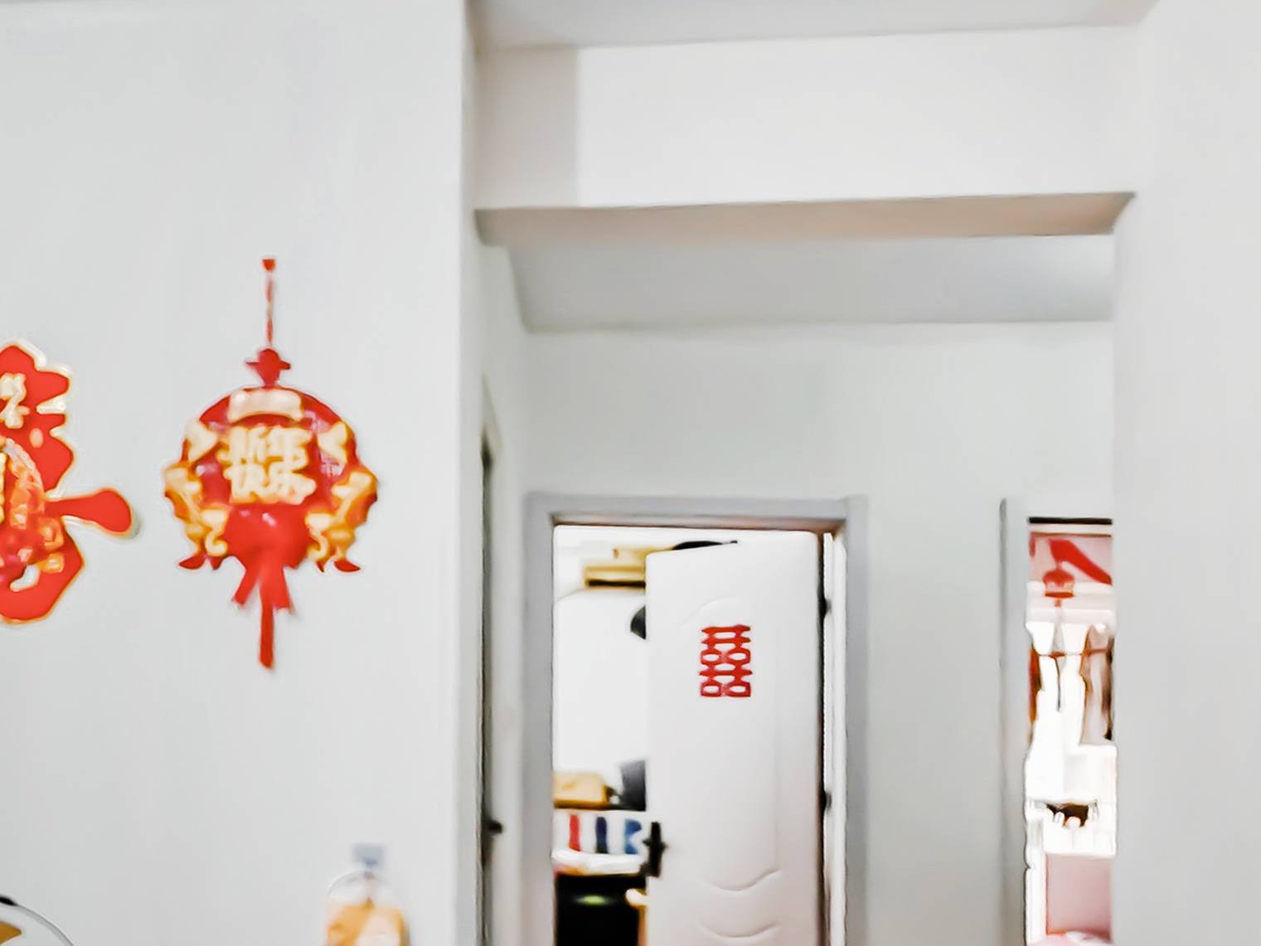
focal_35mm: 35
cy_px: 901
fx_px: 1275
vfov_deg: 37.3
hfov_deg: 45.4
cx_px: 33
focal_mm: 1.82
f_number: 2
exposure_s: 1/35
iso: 500
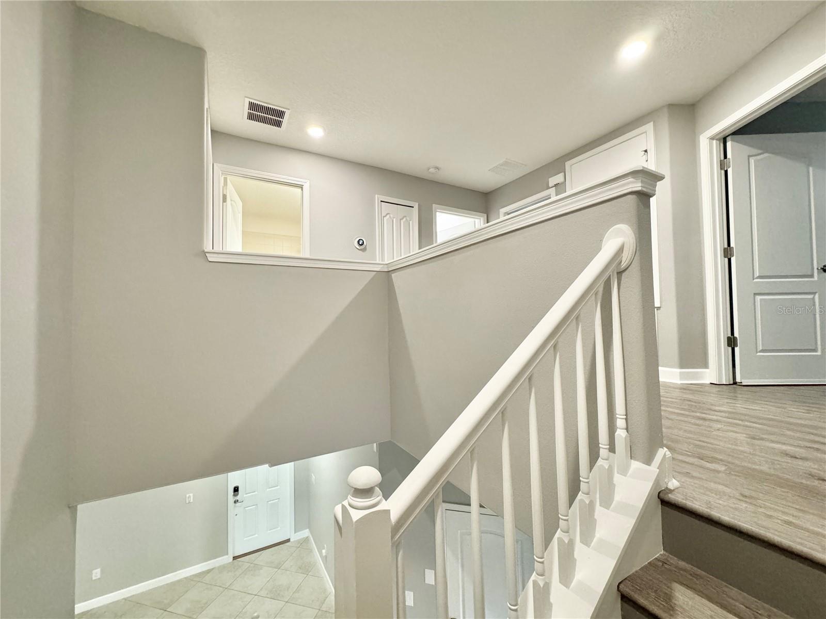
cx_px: 413
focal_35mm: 14
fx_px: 334
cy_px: 310
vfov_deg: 85.7
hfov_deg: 102.1
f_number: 2.2
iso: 400
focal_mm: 2.22
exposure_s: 1/60
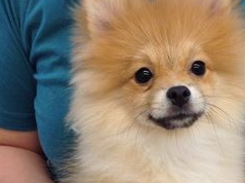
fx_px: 621
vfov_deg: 16.2
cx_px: 163
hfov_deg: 22.2
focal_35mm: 88
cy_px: 203
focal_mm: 4.28
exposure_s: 1/40
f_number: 2.4
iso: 50
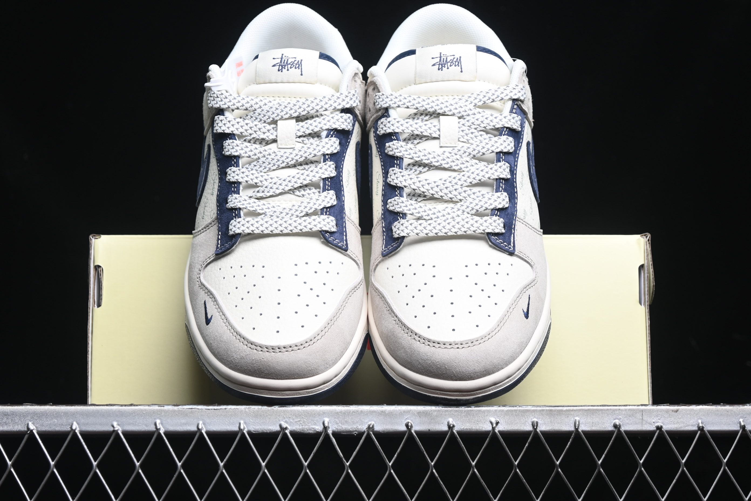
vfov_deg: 18.2
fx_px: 1564
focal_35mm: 75
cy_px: 250
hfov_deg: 27.0
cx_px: 376
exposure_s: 1/50
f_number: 6.3
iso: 160
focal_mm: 50
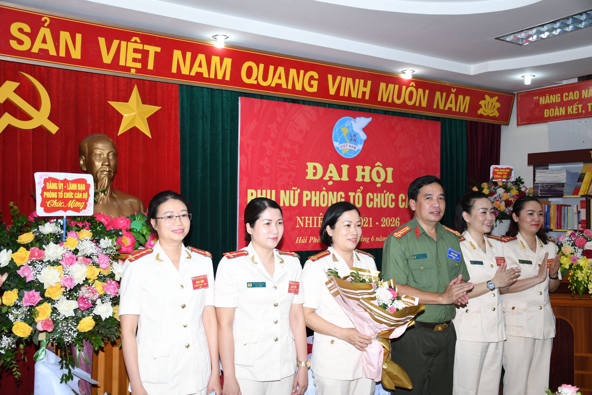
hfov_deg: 49.6
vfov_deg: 34.2
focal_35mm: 39
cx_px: 296
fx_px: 641
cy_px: 198
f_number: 3.8
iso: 320
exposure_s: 1/200
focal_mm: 26
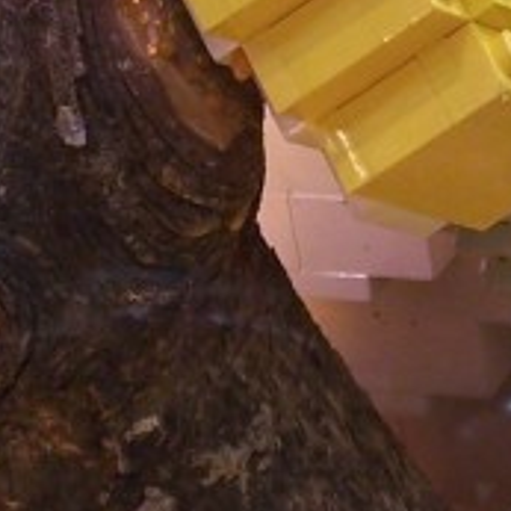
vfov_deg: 3.2
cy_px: -27
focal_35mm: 549
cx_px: 384
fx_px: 9169
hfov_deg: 3.2
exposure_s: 1/2
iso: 80
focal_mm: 17.5
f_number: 3.2
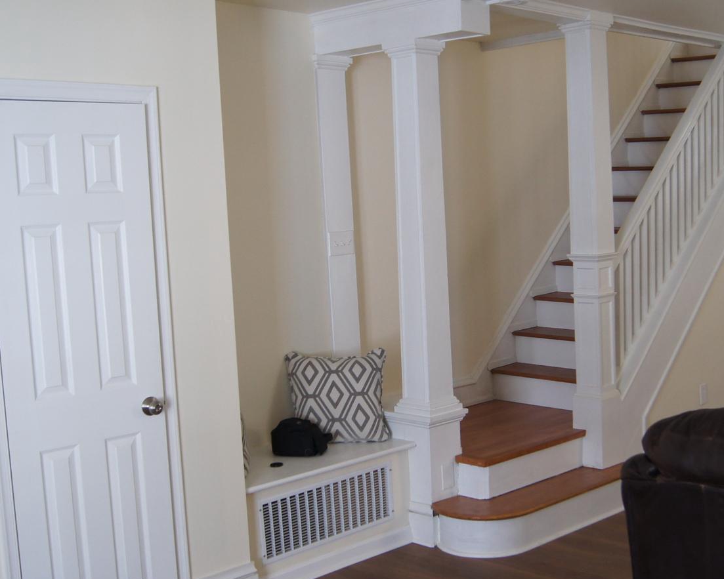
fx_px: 1007
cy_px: 310
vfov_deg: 32.1
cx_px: 430
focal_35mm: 47
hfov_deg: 39.4
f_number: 3.5
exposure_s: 1/30
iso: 320
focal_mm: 18
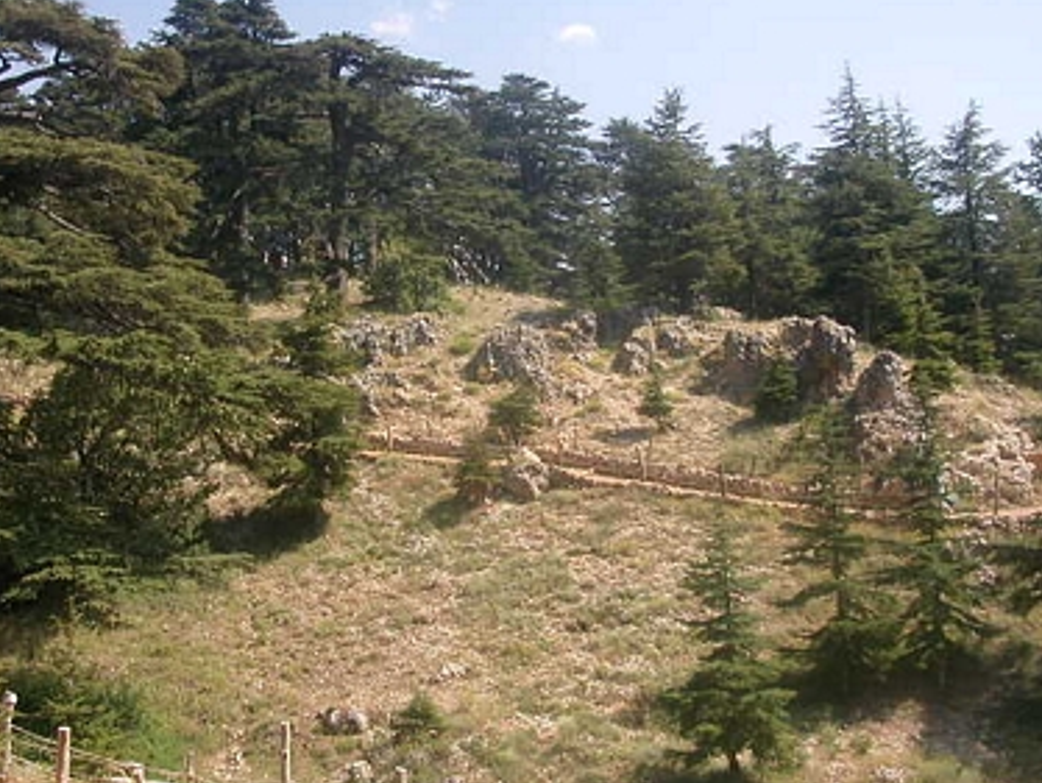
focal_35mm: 43
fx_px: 1295
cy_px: 385
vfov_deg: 33.6
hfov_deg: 43.8
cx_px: 469
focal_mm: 5.6
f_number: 4.5
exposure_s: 1/355
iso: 100
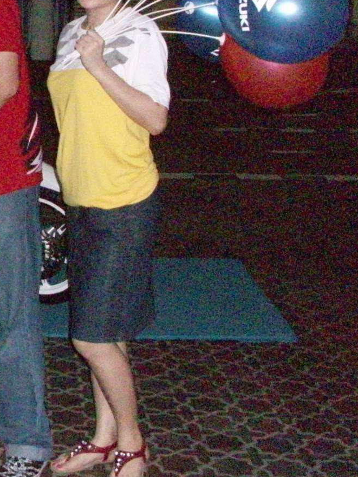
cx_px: -155
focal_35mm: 79
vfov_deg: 24.5
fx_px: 1089
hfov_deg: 17.1
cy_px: 122
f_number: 2.8
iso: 1000
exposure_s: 1/128
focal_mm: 5.7
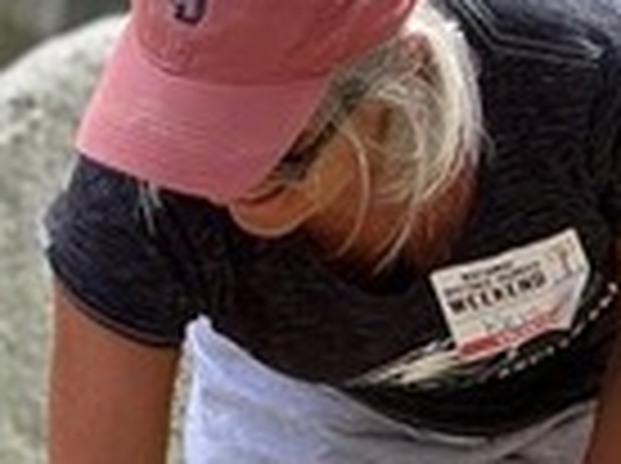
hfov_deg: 5.9
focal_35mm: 335
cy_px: 694
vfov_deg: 4.4
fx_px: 5999
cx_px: 45
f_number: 2.8
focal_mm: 9
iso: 25
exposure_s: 1/347
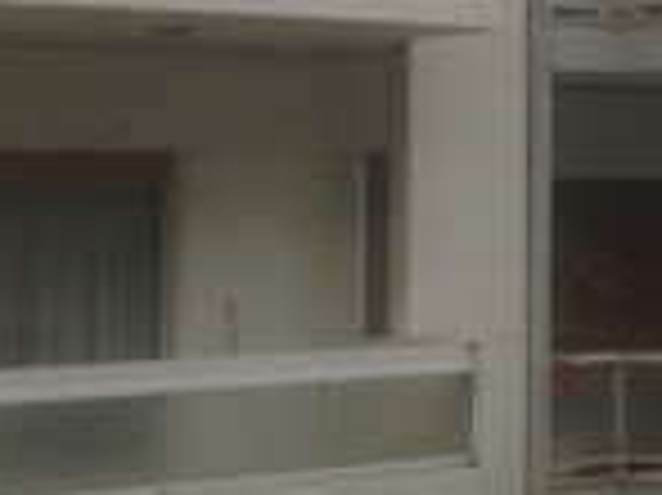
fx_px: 2904
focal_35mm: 152
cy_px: -112
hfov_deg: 12.6
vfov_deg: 9.6
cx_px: 887
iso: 50
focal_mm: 4.28
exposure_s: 1/451
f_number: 2.4
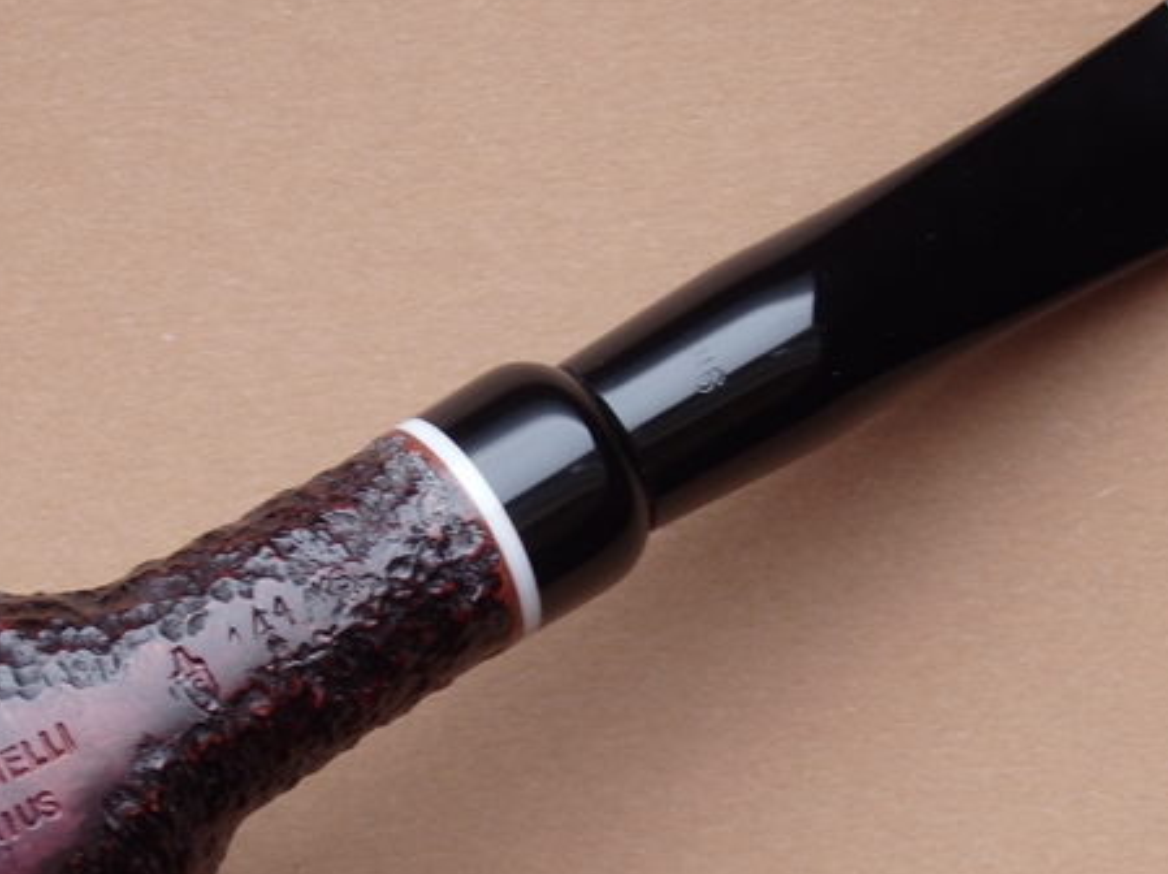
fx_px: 3607
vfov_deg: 13.8
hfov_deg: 18.4
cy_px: 572
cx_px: 458
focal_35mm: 107
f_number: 4.2
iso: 125
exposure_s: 1/25
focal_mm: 10.8
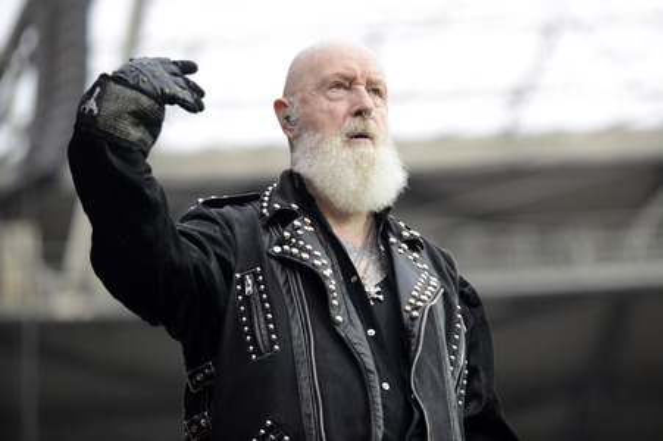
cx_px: 332
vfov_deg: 10.1
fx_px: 2484
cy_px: 220
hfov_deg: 15.2
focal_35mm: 135
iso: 400
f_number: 2.8
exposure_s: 1/800
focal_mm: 135
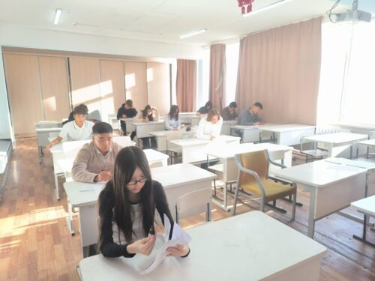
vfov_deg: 56.8
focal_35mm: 24
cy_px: 140
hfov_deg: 71.6
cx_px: 188
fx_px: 260
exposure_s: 1/214
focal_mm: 5.24
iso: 550
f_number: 1.7
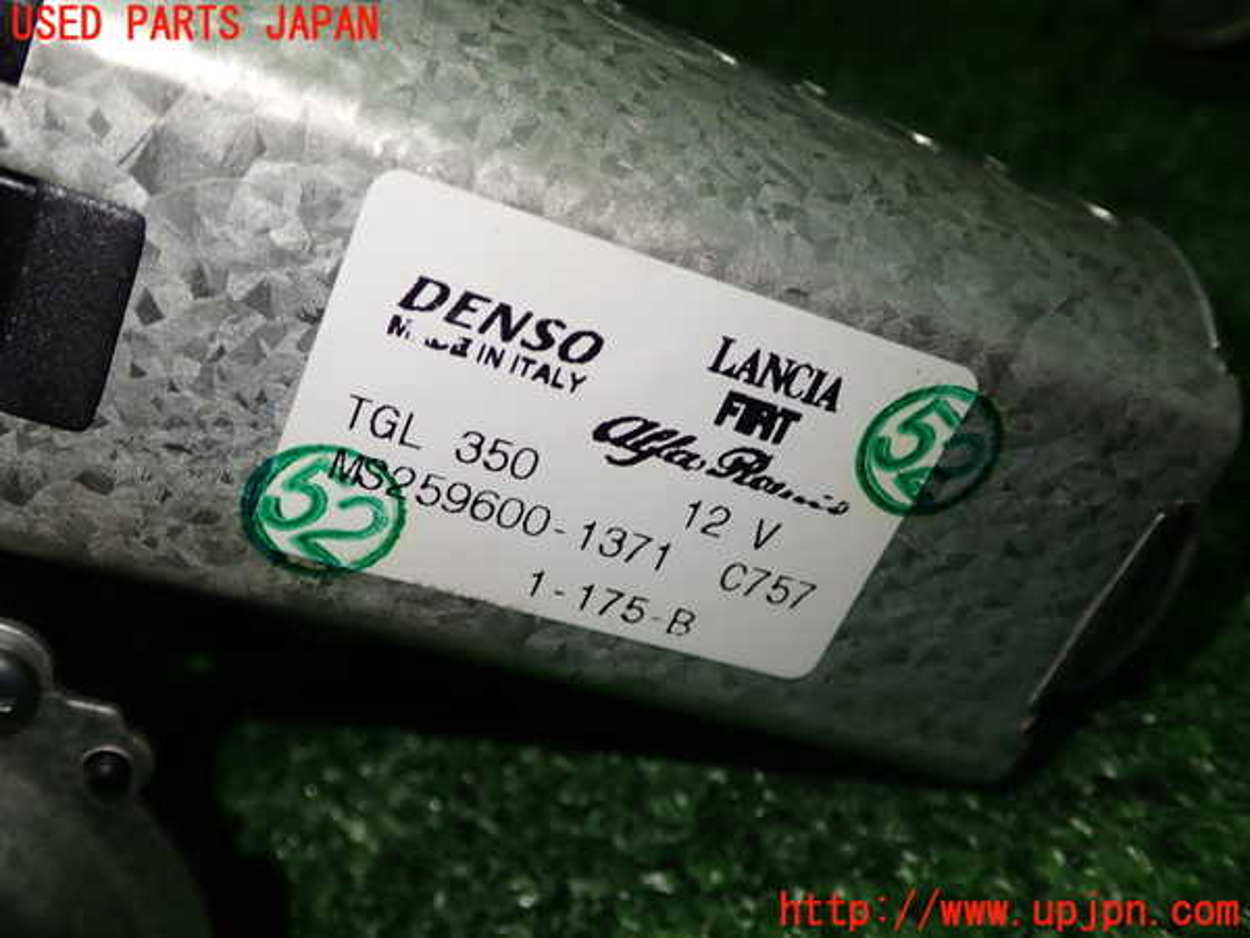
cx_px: 625
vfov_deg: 37.7
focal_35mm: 38
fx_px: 1372
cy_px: 469
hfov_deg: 49.0
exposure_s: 1/80
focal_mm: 6.83
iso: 160
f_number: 2.7
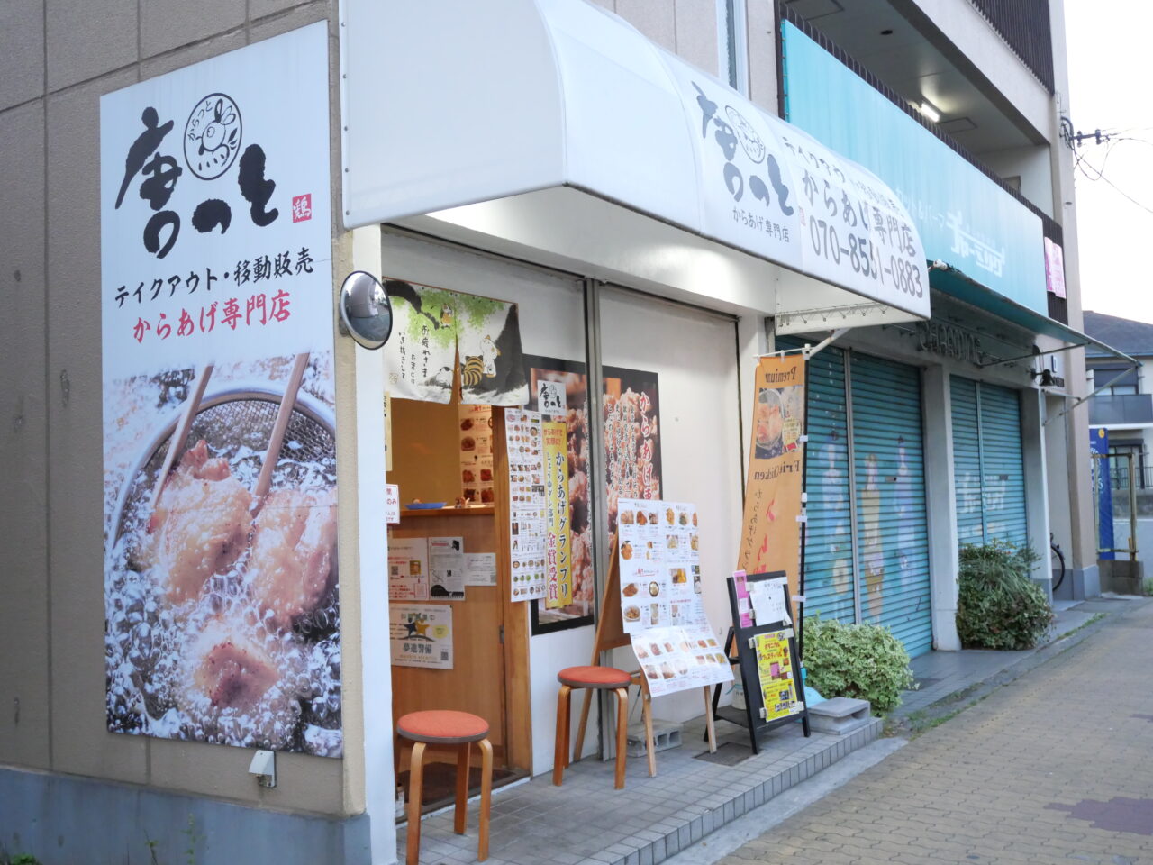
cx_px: 576
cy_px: 432
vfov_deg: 39.7
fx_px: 1199
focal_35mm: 36
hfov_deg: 51.4
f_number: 4.2
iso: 3200
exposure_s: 1/250
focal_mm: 18
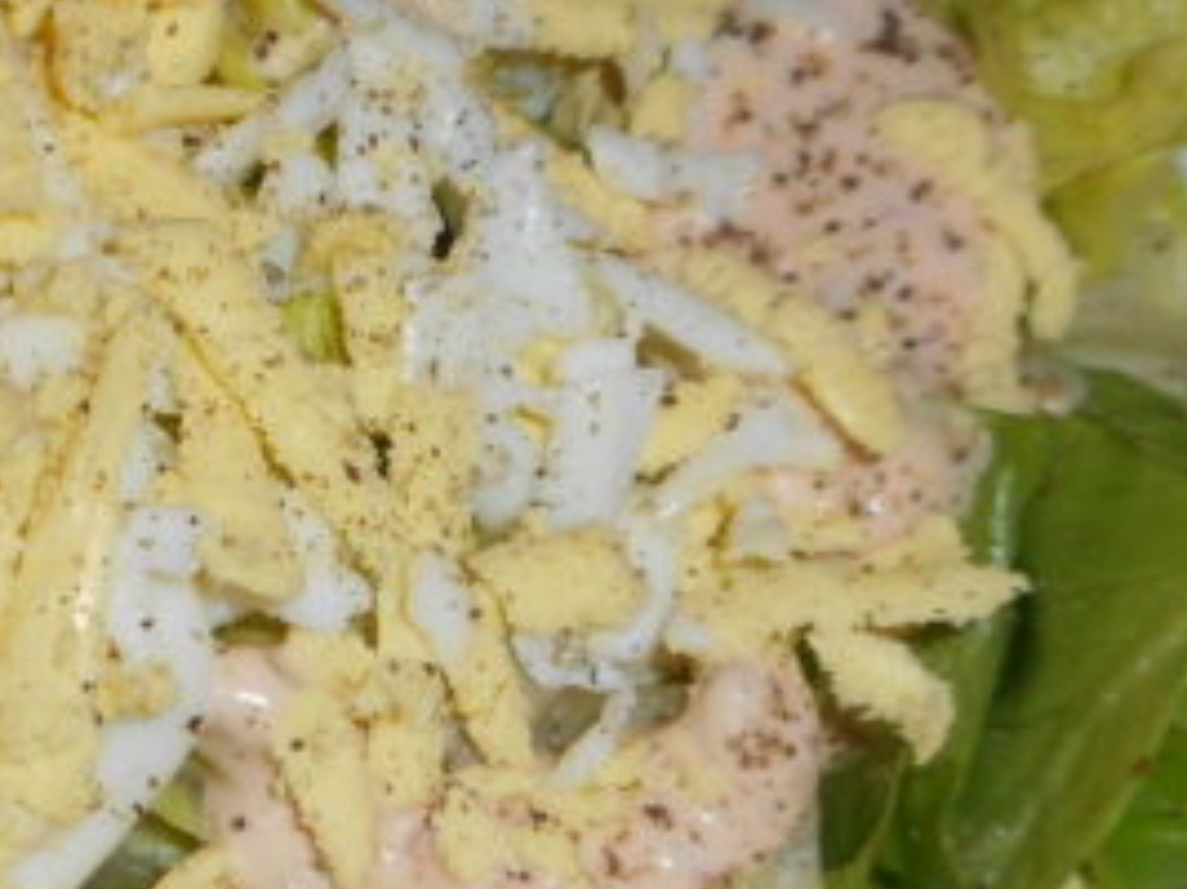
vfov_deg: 15.4
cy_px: 516
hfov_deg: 20.1
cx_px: 138
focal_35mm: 96
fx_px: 3290
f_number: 3.7
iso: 80
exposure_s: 1/25
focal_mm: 4.5
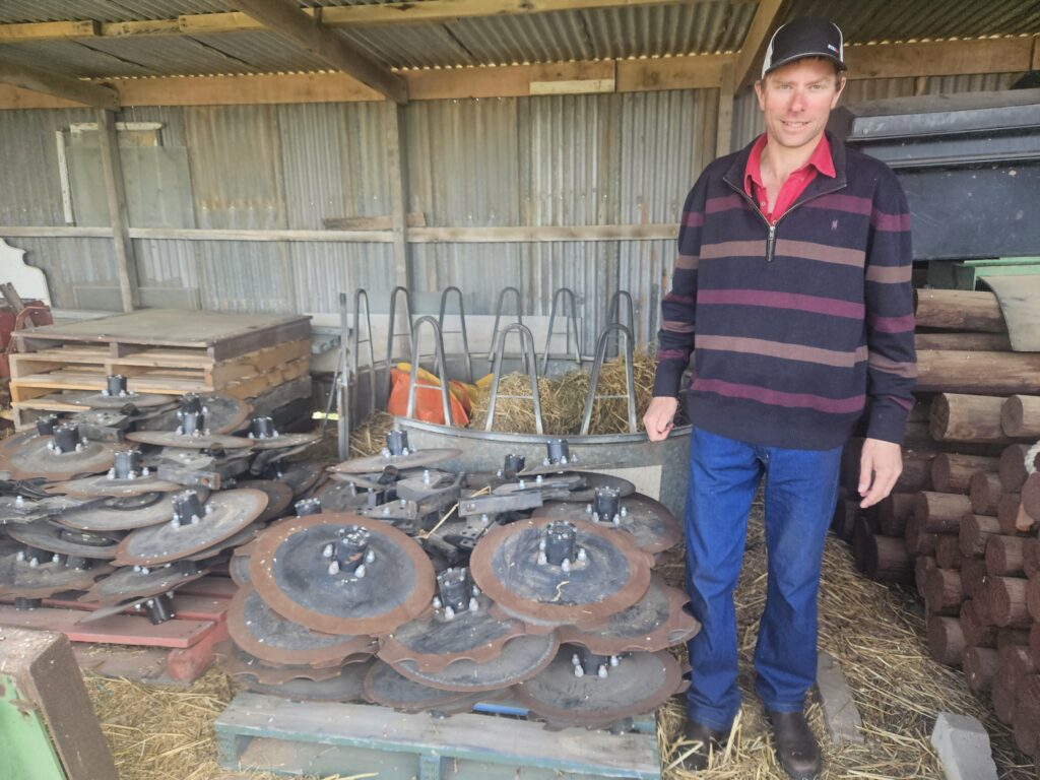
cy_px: 390
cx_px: 520
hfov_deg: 73.9
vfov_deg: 58.9
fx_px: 691
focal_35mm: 23
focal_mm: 5.4
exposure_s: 1/180
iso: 50
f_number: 1.8
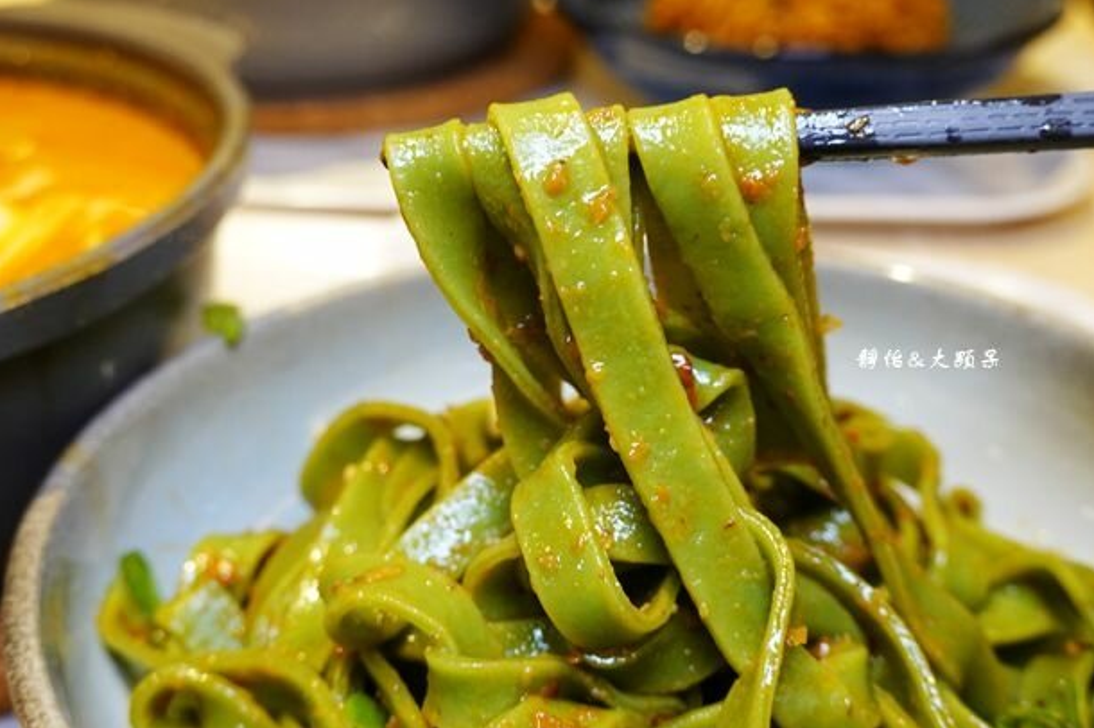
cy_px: 343
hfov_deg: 40.4
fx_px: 1488
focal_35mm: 49
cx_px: 567
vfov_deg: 27.5
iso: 500
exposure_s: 1/50
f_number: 4
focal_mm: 16.86
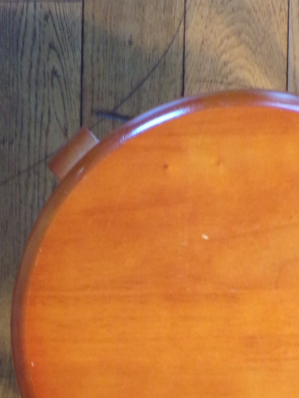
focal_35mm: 76
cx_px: 212
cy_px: 327
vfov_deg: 25.2
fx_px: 875
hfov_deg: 19.3
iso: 385
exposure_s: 1/20
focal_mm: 5.8
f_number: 3.2
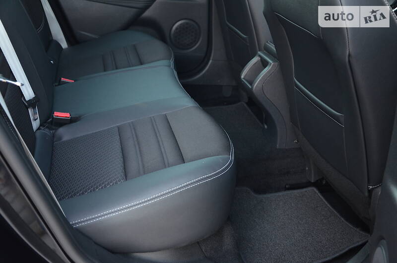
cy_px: 132
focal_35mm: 42
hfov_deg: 46.5
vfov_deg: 31.8
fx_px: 462
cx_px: 198
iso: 800
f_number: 4
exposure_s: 1/30
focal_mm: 28
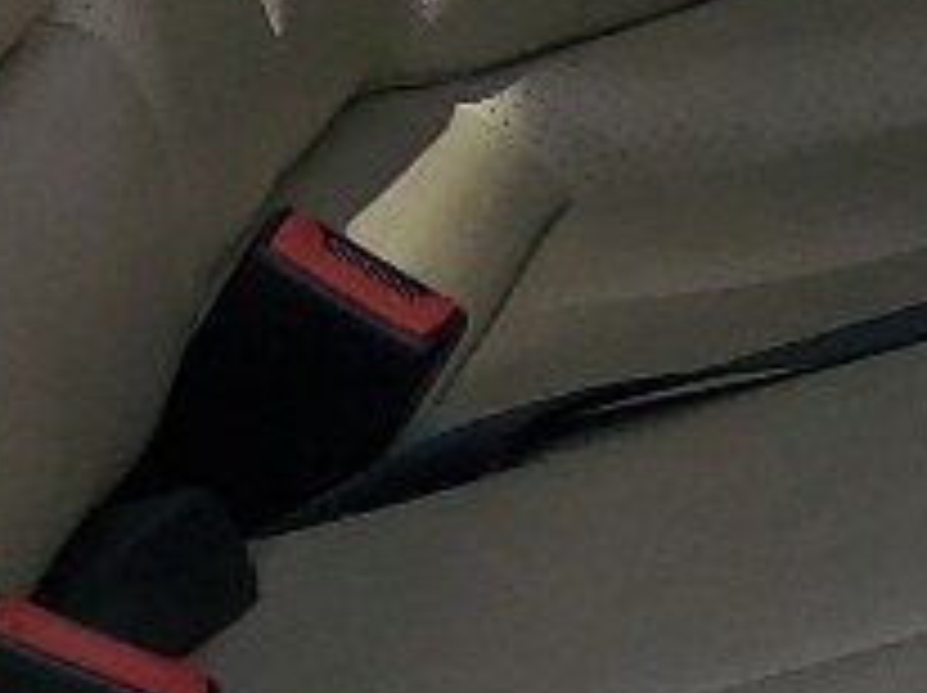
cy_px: -284
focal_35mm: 202
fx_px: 5403
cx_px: 1521
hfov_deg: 9.4
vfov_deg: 7.2
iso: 50
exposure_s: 1/1429
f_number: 1.5
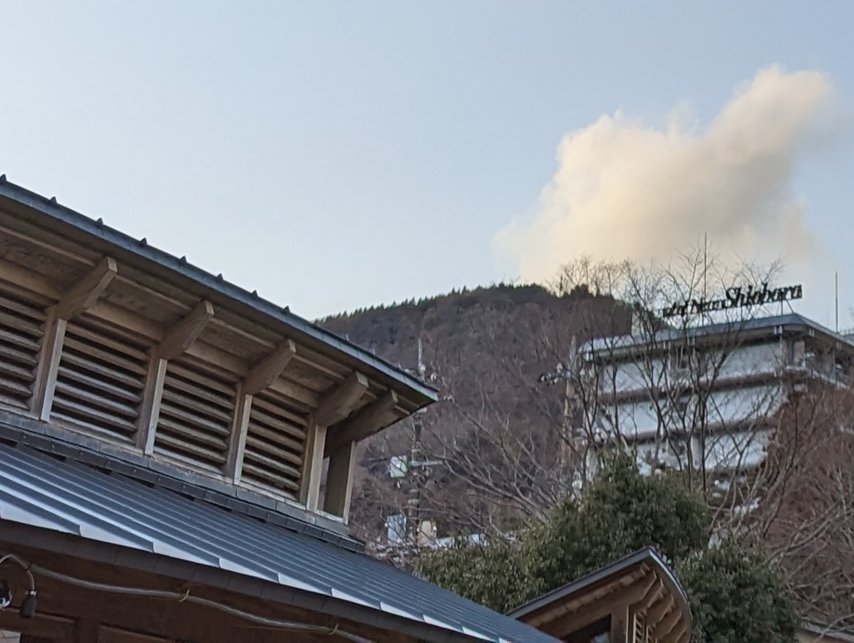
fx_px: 2174
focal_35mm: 88
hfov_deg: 21.5
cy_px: -535
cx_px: 851
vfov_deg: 14.6
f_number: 1.85
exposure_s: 1/884
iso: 44
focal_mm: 6.81
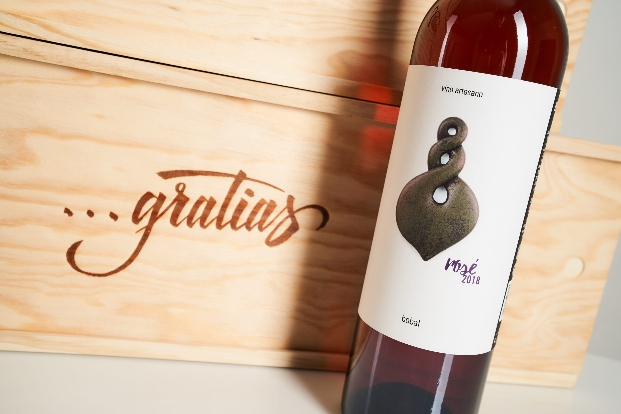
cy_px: 207
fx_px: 604
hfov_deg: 54.4
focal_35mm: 35
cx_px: 310
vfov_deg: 37.9
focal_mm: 35
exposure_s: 1/100
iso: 100
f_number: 8
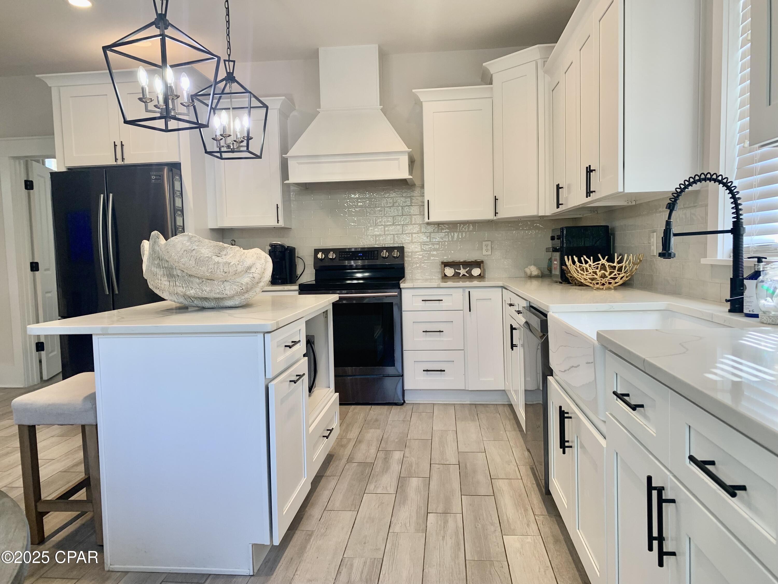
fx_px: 584
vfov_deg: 53.1
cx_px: 389
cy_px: 292
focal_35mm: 26
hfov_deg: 67.3
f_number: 1.8
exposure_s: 1/60
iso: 50
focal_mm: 4.25
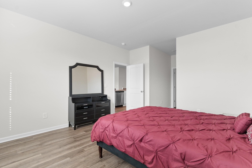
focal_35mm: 16
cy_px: 84
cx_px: 126
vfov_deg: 73.7
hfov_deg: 96.7
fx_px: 112
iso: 100
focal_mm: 11
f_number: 4.8
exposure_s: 1/3
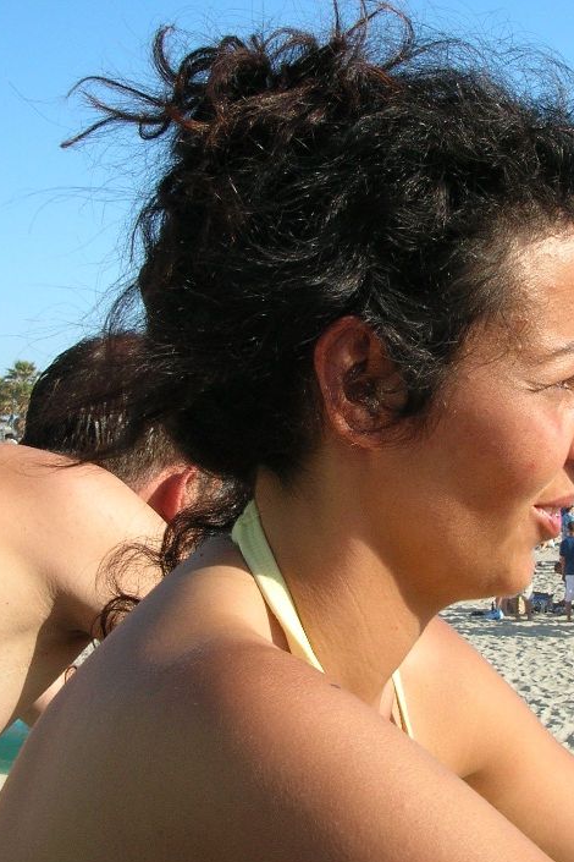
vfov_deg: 33.9
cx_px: 375
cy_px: 444
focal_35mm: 59
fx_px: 1411
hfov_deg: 22.9
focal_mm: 5.8
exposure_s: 1/195
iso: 50
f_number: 5.6
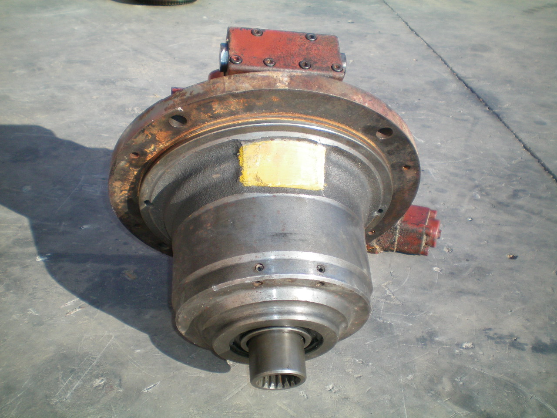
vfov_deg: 37.7
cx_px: 278
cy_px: 209
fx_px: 611
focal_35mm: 38
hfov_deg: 49.0
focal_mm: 6.3
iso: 64
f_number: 3.1
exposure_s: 1/500
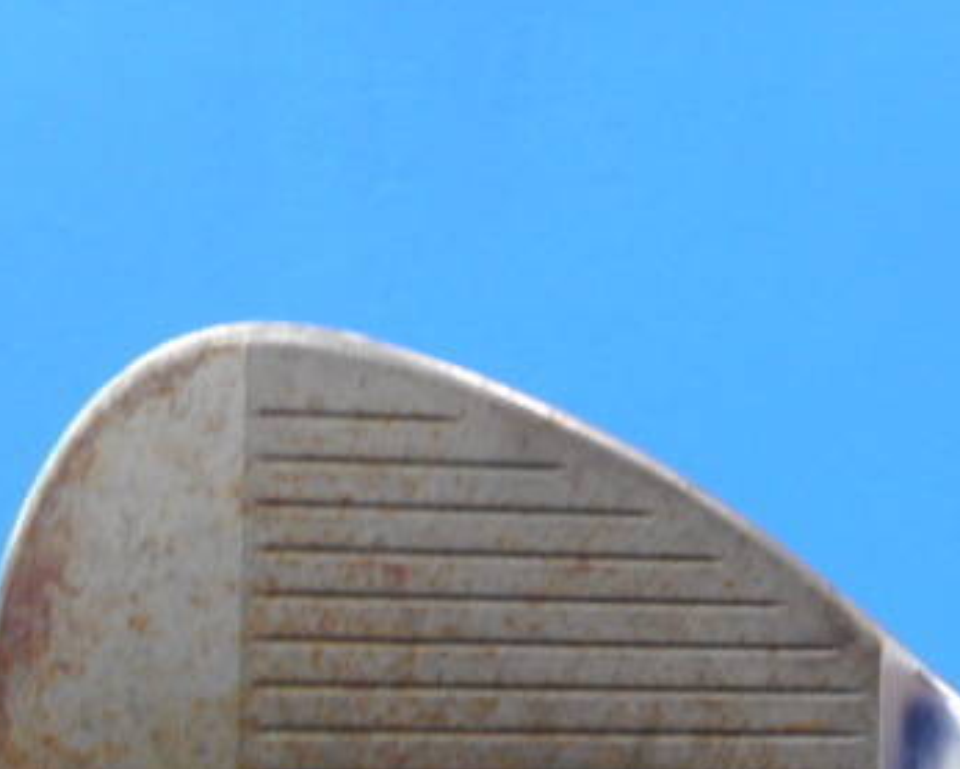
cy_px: 631
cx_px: 545
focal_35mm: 45
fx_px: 1279
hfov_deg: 41.0
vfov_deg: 32.4
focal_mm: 4.5
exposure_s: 1/30
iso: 220
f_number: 3.7
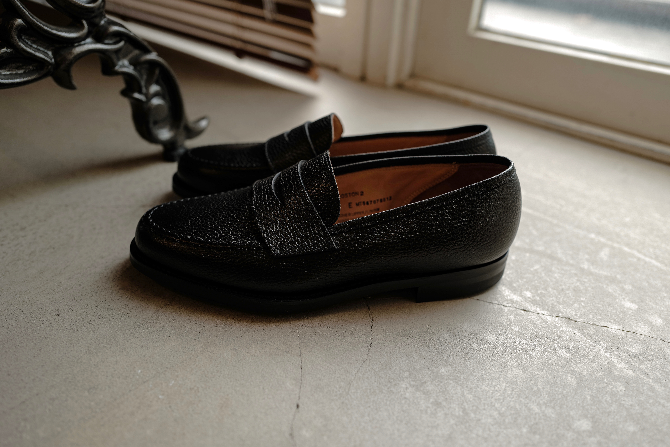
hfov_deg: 65.5
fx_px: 521
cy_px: 224
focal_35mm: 28
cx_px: 335
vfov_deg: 46.4
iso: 100
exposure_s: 1/60
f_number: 2.8
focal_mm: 28
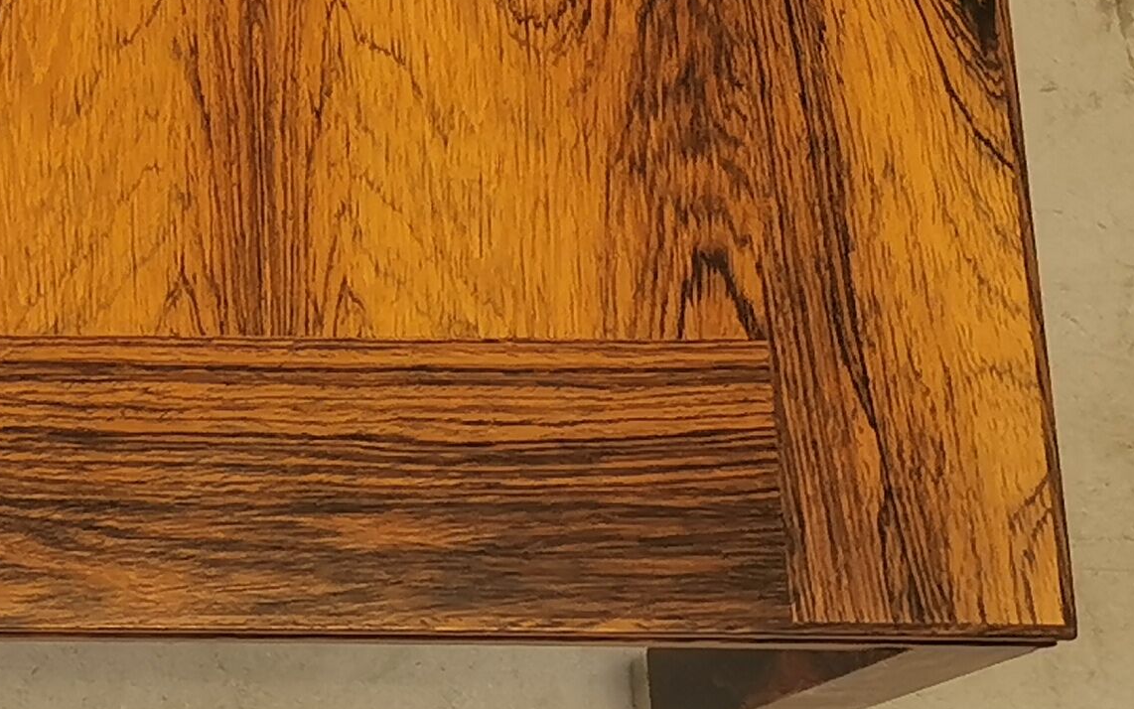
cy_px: -529
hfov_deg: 15.2
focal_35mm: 132
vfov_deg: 9.5
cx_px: -268
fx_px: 4080
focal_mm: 5.58
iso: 50
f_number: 1.8
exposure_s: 1/121
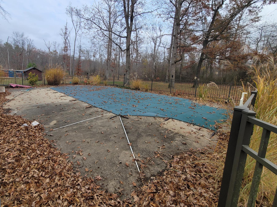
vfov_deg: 81.5
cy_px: 92
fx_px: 120
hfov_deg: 97.7
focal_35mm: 15
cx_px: 122
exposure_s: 1/848
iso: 50
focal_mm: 2.2
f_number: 2.2
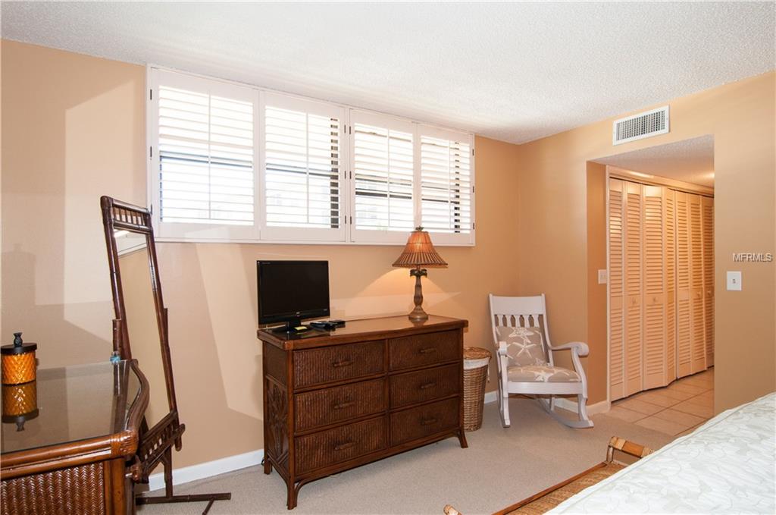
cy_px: 258
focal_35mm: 18
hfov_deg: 90.1
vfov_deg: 67.2
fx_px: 387
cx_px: 388
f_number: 11
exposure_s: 1/4
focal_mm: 12
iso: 200
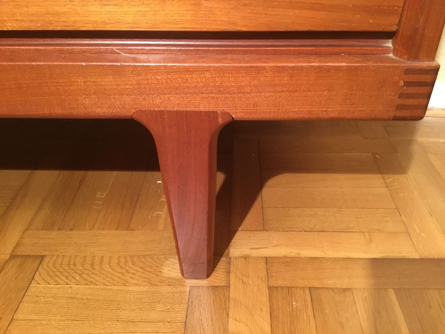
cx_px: 222
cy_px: 167
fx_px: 399
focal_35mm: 31
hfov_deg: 58.4
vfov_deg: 45.4
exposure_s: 1/17
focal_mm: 3.3
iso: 200
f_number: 2.4
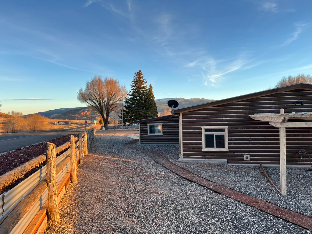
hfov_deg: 67.3
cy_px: 117
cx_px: 156
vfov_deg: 53.1
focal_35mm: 26
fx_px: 234
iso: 32
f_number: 1.5
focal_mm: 5.7
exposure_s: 1/150
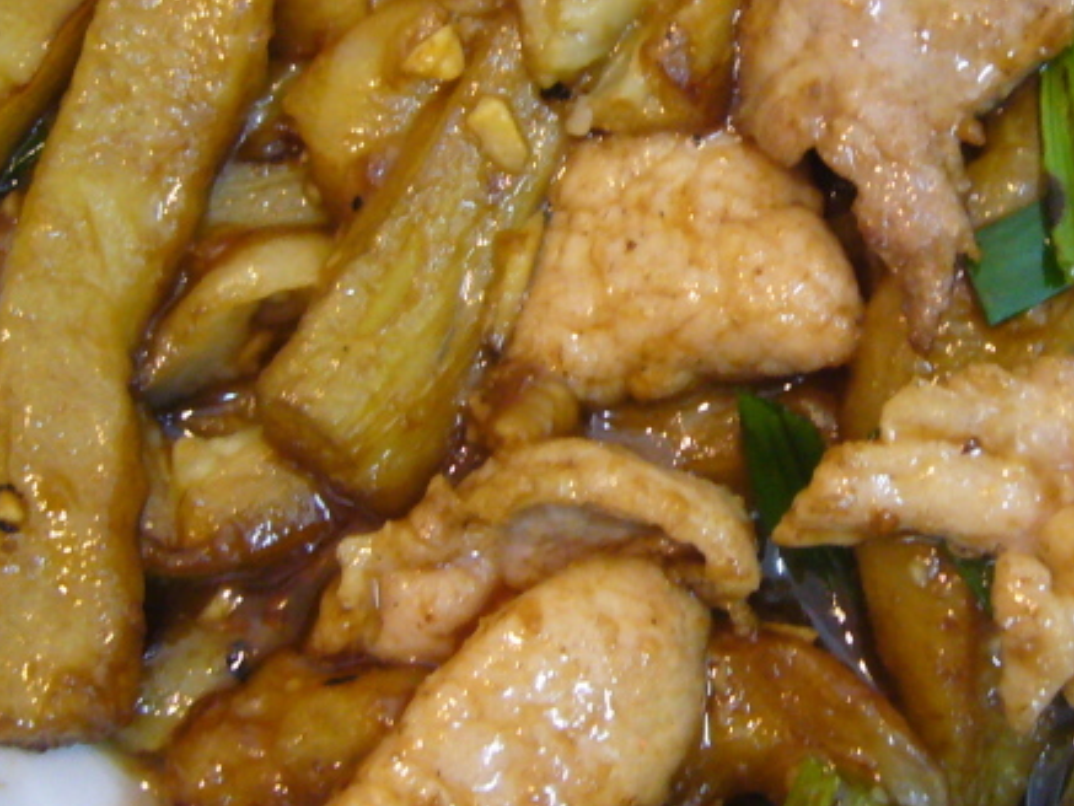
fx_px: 2545
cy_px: 292
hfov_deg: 23.7
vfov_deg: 18.0
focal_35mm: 82
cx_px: 759
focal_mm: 5.8
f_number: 2.8
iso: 200
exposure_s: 1/10
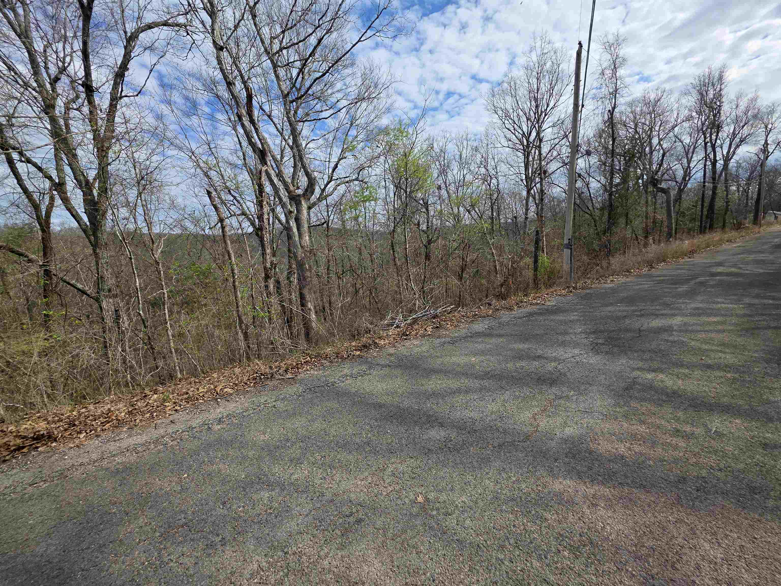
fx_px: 293
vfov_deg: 89.9
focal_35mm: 13
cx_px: 390
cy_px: 293
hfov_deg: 106.2
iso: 40
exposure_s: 1/1829
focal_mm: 2.2
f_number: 1.9
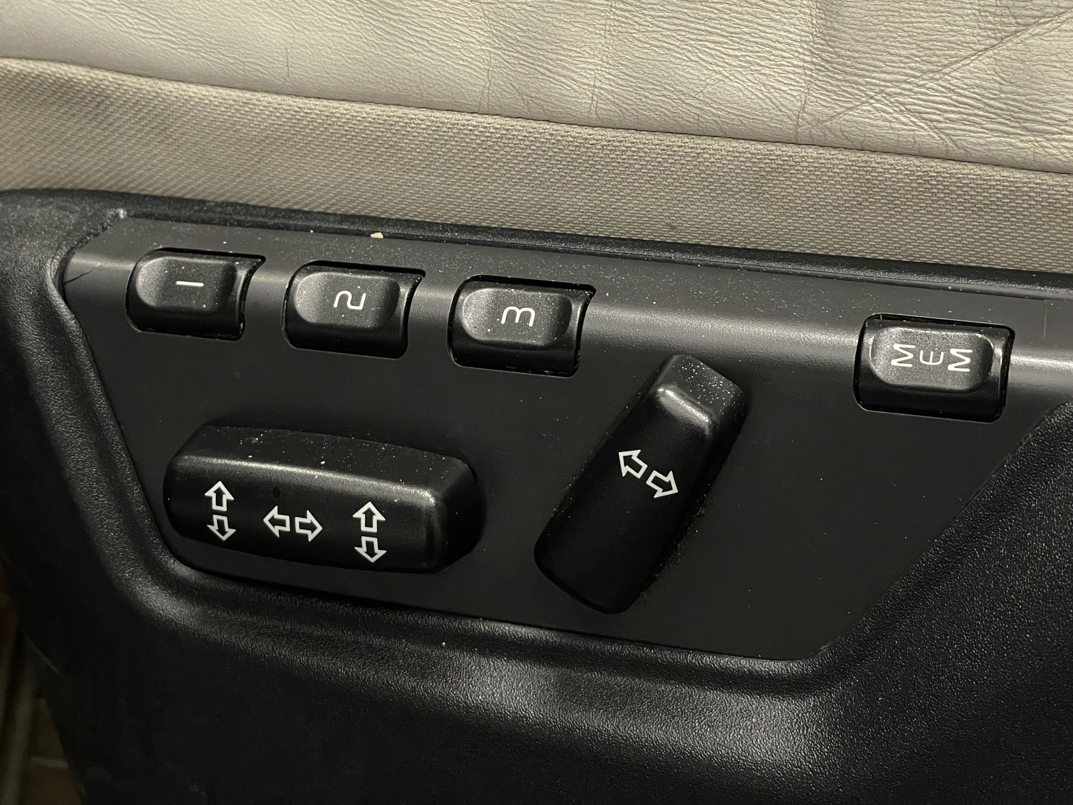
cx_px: 536
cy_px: 402
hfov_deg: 36.8
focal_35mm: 52
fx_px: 1612
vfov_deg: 28.0
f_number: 2
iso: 320
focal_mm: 6
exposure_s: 1/50
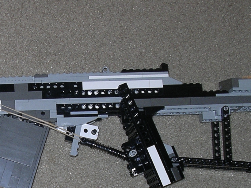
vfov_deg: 15.5
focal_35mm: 95
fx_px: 689
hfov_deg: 20.4
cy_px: 142
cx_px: 40
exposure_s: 1/60
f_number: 2.9
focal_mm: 5.8
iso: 50
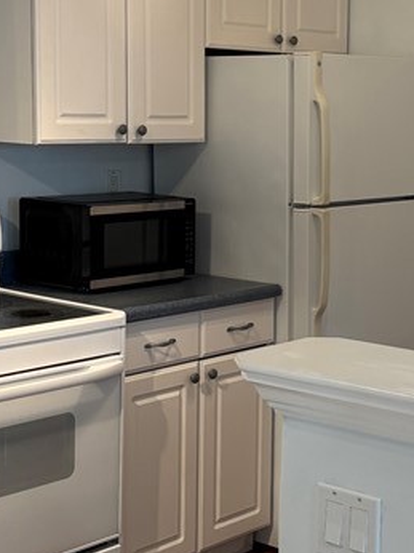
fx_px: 1229
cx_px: 339
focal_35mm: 77
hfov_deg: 18.9
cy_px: 256
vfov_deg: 25.3
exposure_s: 1/60
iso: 80
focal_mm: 5.96
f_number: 1.6
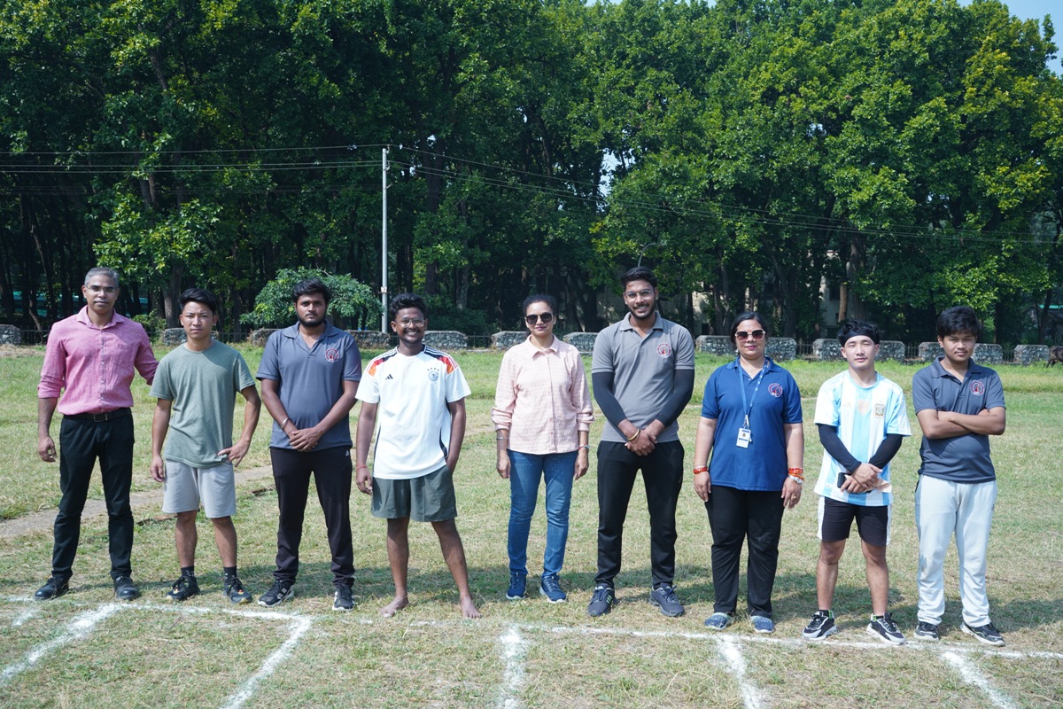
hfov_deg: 53.1
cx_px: 532
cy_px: 354
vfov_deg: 36.9
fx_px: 1063
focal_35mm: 36
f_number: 9
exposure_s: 1/125
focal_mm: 36
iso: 125
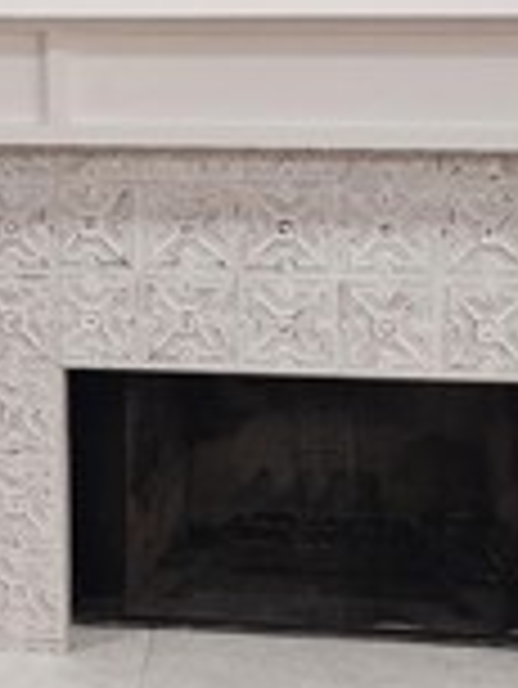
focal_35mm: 96
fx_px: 1913
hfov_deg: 15.2
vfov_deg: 20.2
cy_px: 153
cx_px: 50
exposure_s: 1/120
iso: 640
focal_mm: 6.4
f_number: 1.8
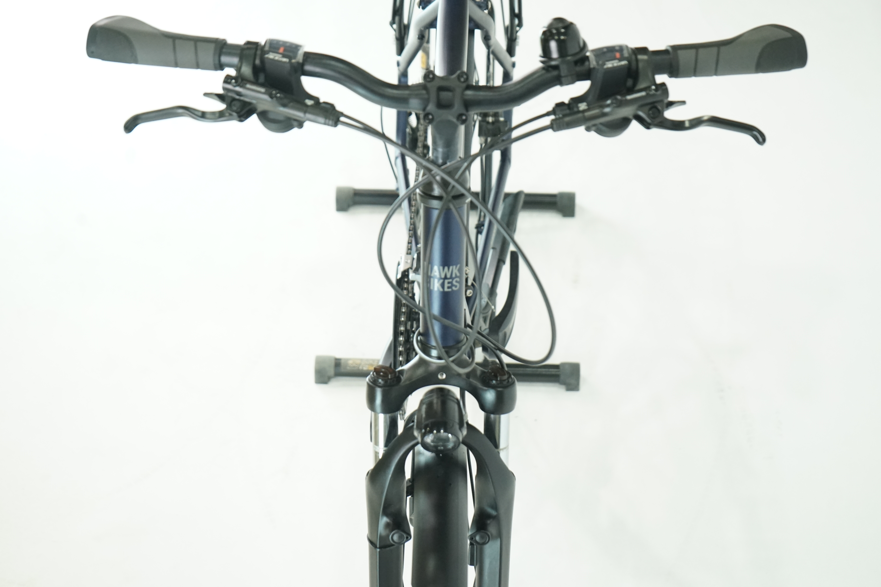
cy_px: 294
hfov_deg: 28.8
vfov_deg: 19.5
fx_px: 1713
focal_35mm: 70
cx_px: 440
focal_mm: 70
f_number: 5.6
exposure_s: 1/200
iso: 2500
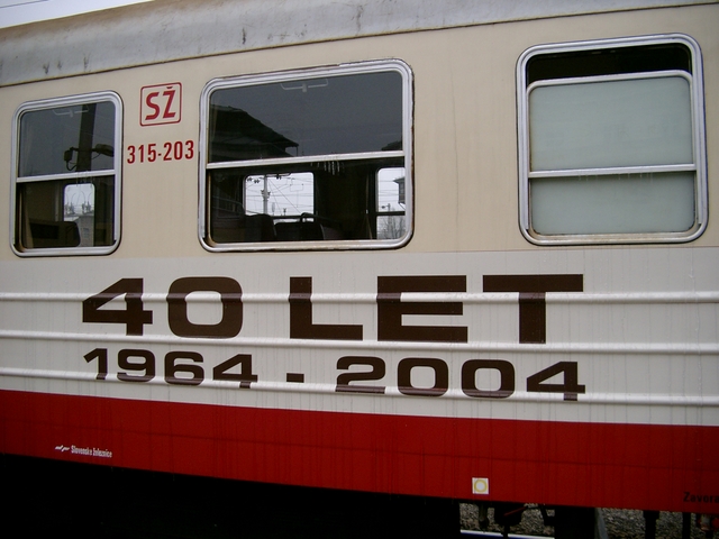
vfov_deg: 38.7
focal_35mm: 37
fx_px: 769
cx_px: 360
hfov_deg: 50.1
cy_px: 270
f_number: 2.6
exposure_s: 1/320
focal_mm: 7.6
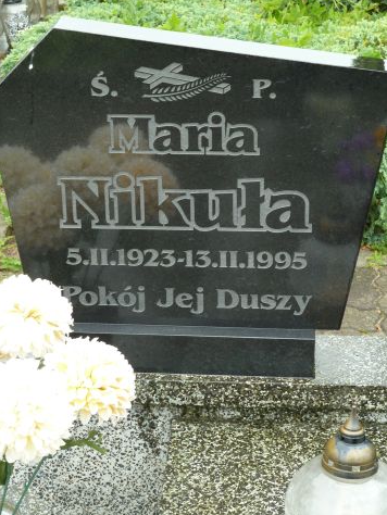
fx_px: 1251
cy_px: 258
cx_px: 194
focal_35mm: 84
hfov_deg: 17.6
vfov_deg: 23.3
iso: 100
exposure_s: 1/40
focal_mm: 13.7
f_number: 4.2
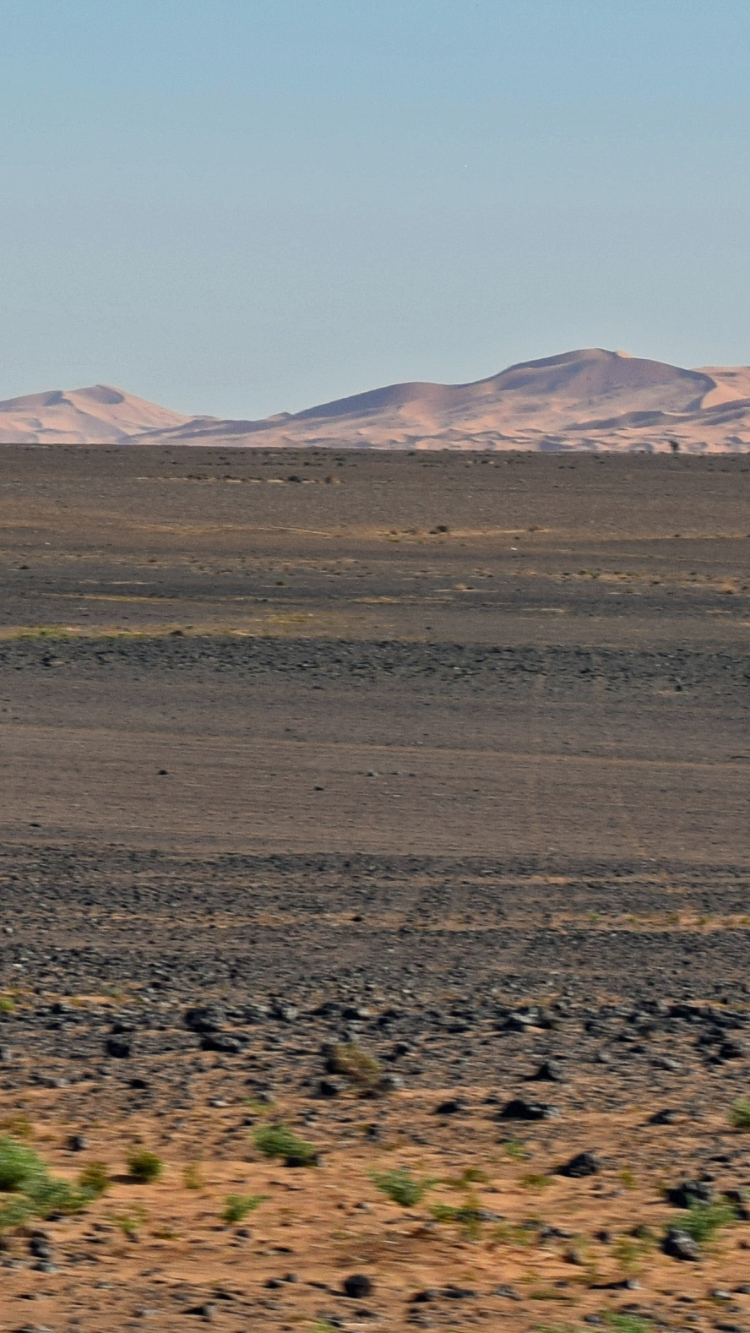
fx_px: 8447
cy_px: 25
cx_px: -291
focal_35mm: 239
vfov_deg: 9.0
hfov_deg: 5.1
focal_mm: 40
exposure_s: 1/400
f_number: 10
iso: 200
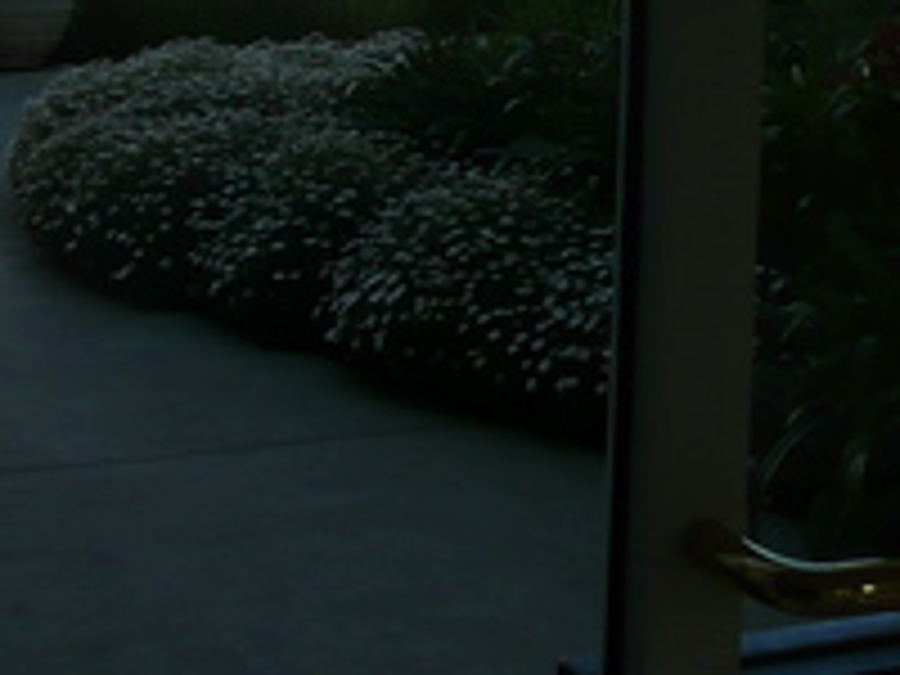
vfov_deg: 16.3
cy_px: -274
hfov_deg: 23.1
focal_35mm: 84
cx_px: 225
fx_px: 2184
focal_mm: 4.6
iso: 100
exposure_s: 1/800
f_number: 3.3
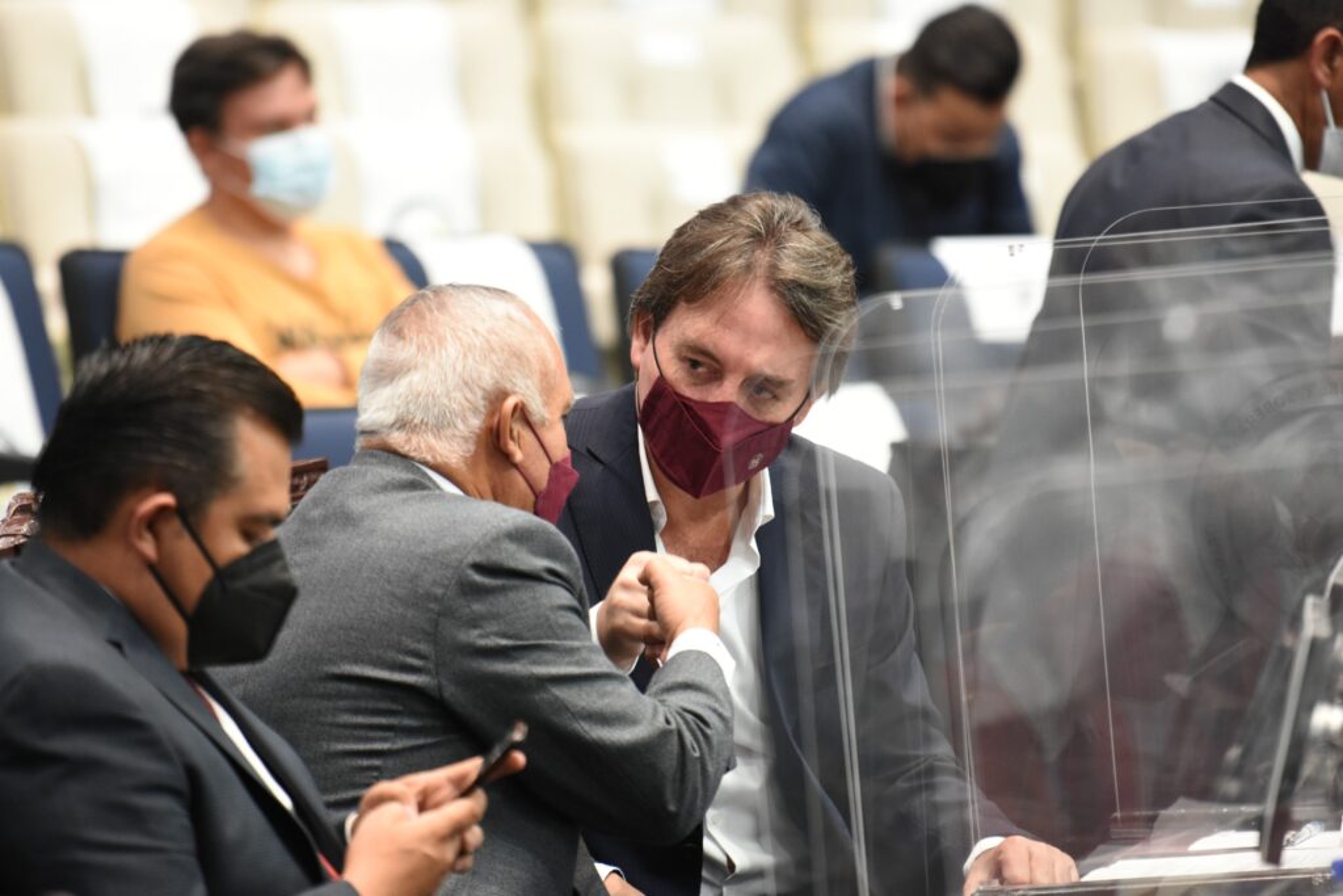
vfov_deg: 4.6
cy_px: 448
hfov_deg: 6.9
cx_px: 672
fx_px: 11192
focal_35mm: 300
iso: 1250
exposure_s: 1/125
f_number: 2.8
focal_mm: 200
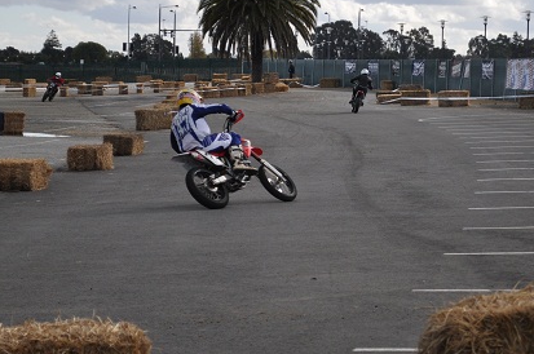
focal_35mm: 129
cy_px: 177
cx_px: 353
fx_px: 1907
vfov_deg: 10.6
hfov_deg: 15.9
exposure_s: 1/1250
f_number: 5.6
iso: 400
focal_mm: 55
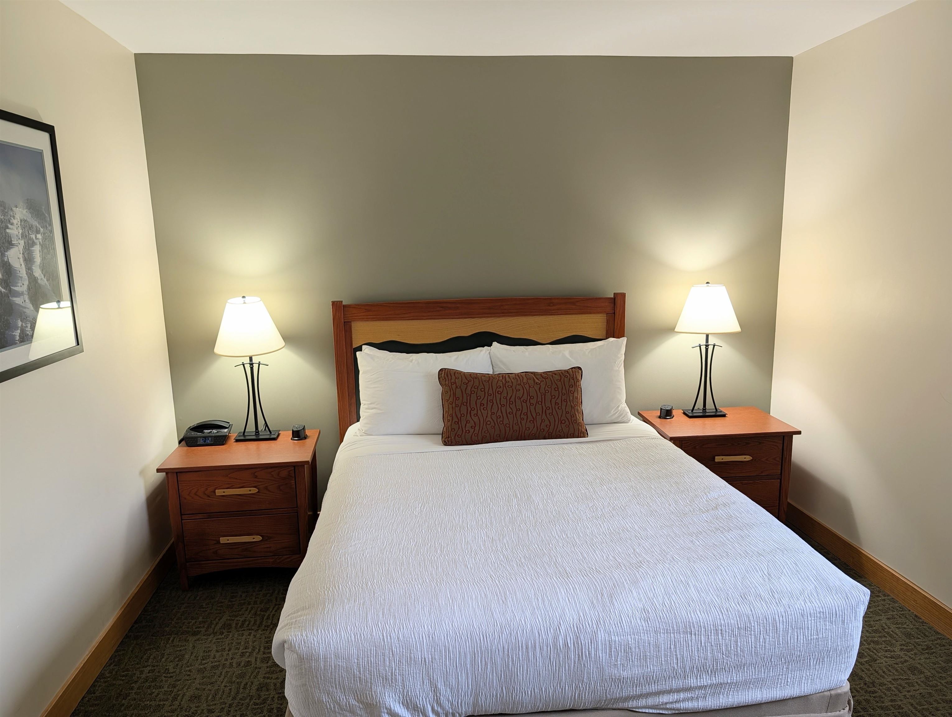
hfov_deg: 71.5
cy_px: 358
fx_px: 661
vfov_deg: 56.9
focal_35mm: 24
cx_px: 476
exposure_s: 1/40
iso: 27
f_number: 1.68
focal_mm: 6.9
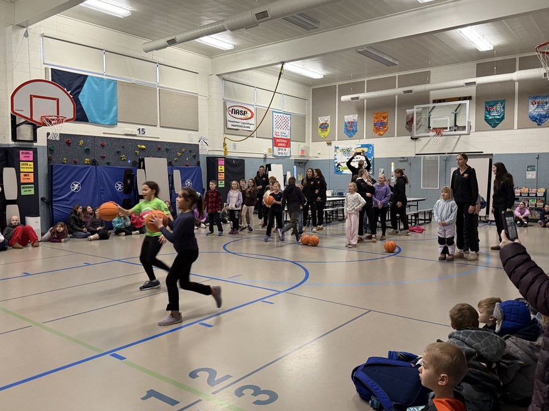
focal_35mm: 28
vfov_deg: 49.7
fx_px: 444
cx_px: 273
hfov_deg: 63.5
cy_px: 199
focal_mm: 6.76
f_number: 1.78
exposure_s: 1/60
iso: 320
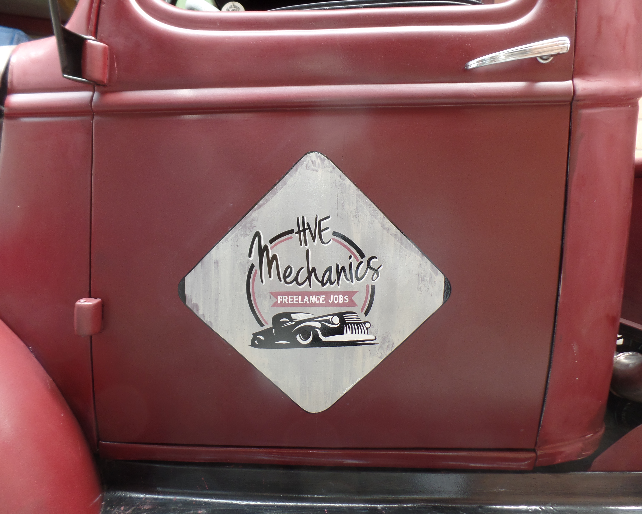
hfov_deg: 70.3
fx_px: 456
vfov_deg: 58.8
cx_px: 308
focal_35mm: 24
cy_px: 257
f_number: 2.8
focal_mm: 4.1
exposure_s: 1/30
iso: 80
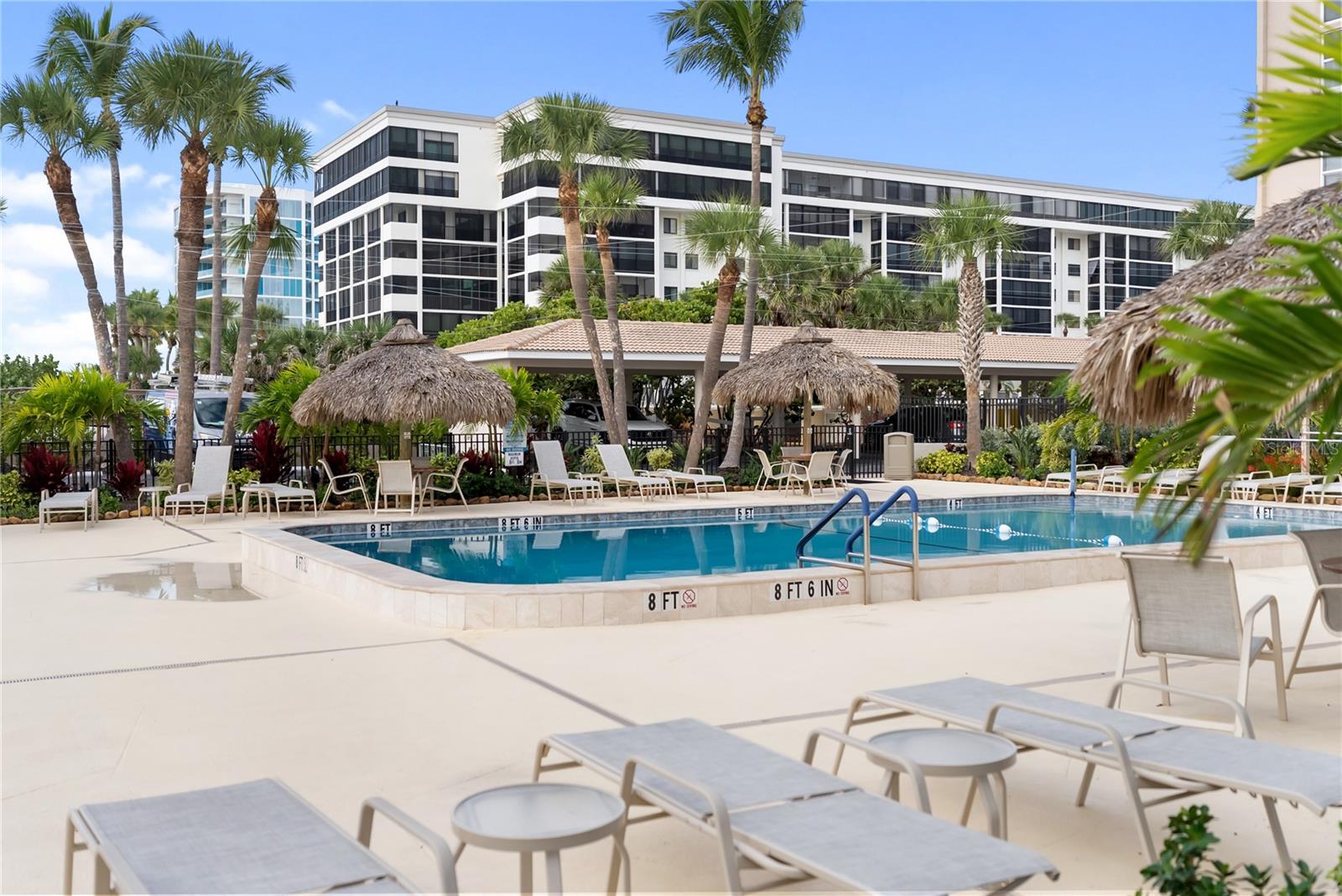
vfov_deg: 37.9
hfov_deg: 54.4
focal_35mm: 35
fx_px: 1305
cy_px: 448
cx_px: 671
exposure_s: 1/640
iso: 100
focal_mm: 35
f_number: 3.2
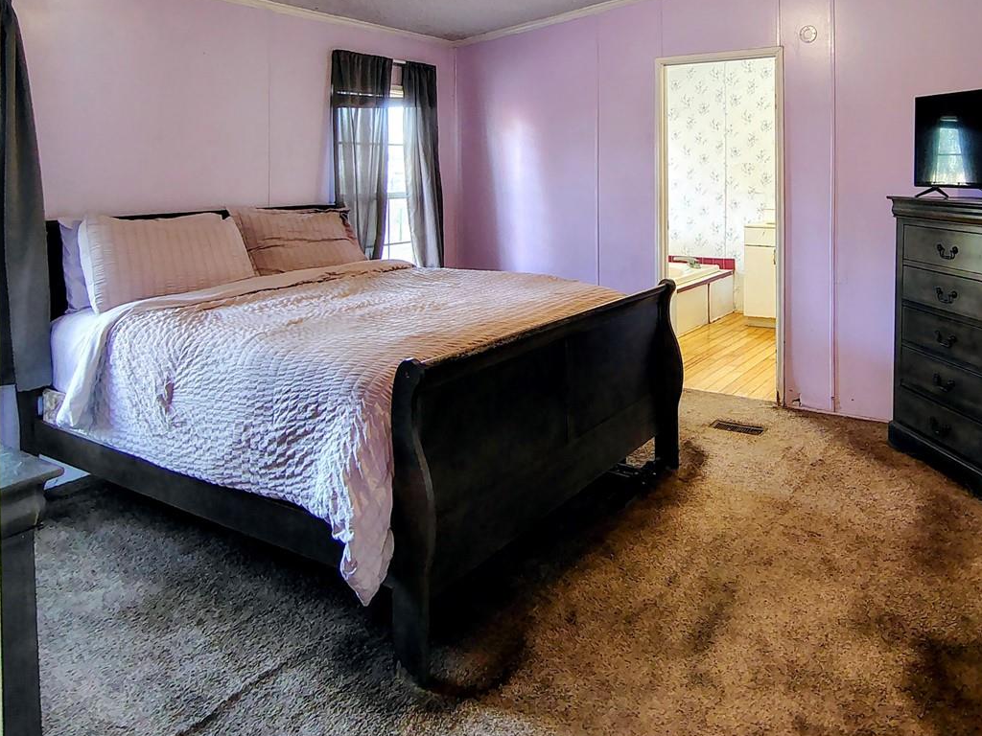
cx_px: 625
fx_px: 709
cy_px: 171
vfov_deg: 52.1
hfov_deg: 68.1
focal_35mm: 25
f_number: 2.2
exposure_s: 1/24
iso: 492
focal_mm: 2.13
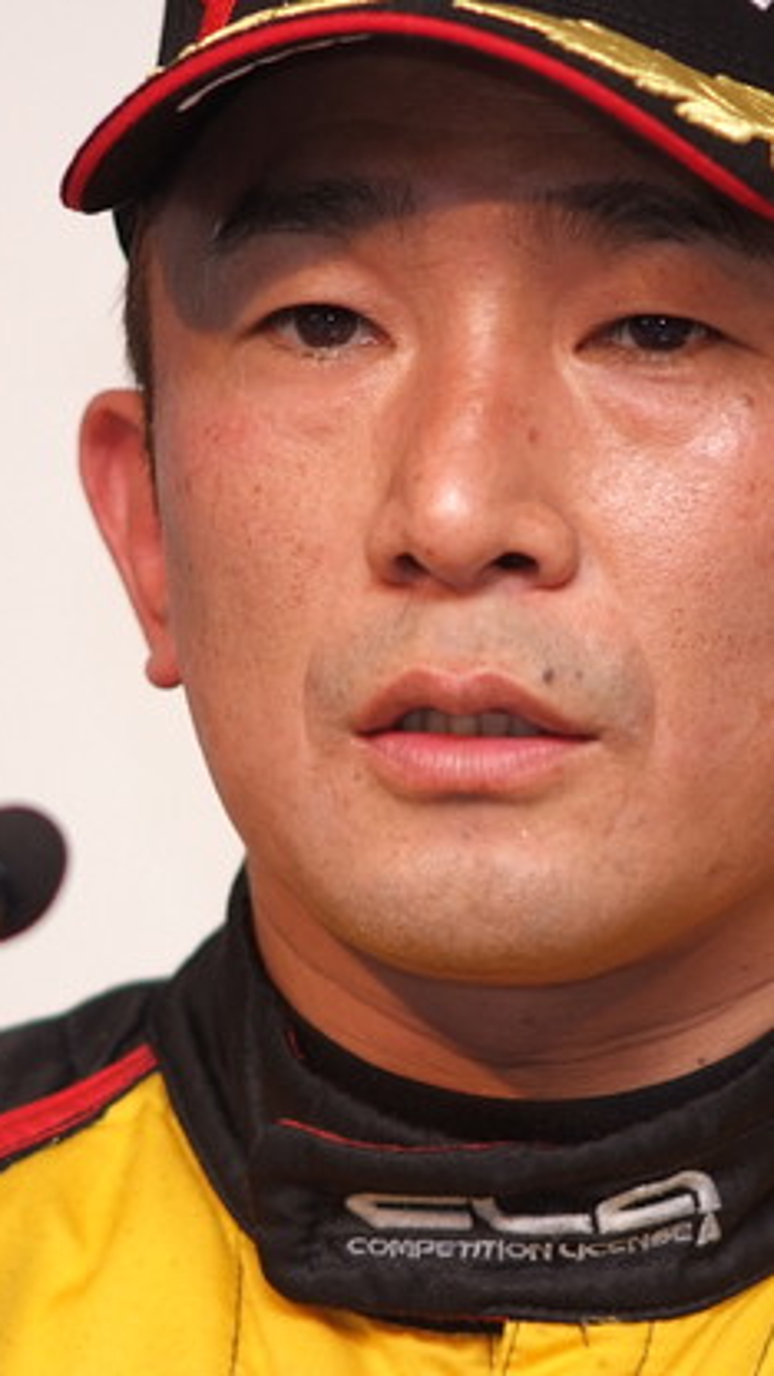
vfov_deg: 4.4
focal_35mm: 489
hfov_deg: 2.5
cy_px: 609
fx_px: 17842
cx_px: 483
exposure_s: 1/250
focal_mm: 180
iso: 400
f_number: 2.8
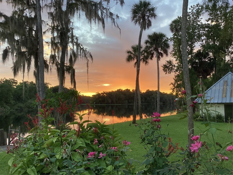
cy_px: 88
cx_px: 116
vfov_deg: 45.4
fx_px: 209
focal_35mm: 31
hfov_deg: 58.4
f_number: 2.4
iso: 50
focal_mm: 3.3
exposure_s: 1/100
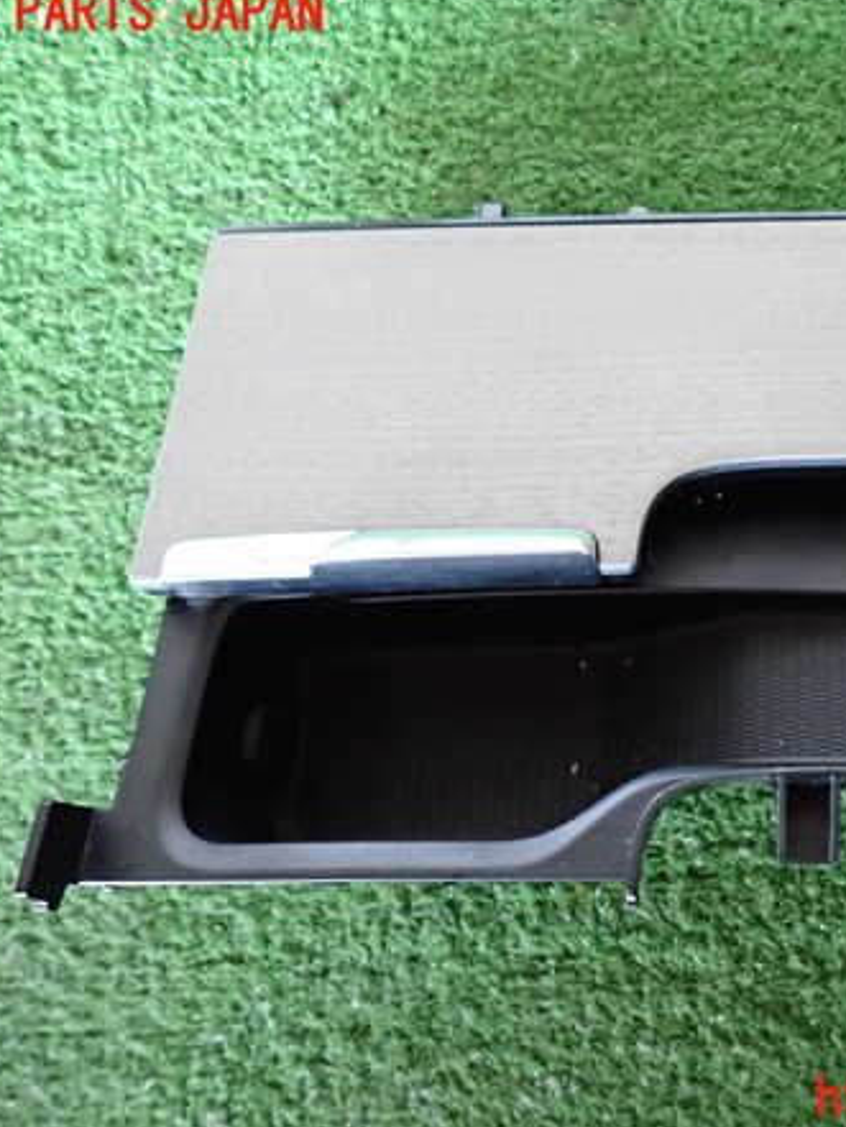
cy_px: 557
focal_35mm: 34
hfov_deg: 40.7
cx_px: 626
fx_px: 1107
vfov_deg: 53.9
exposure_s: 1/30
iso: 500
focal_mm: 4.5
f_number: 2
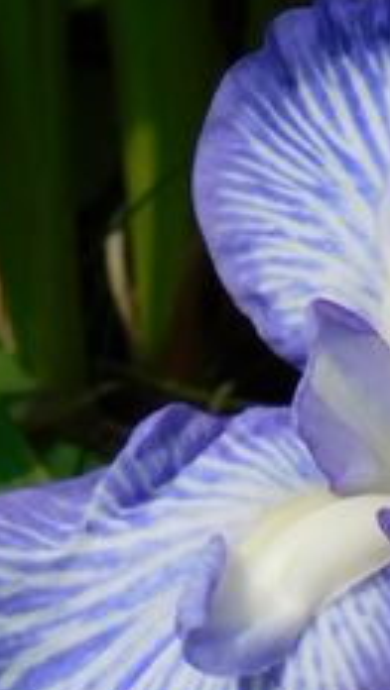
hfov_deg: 2.4
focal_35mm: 503
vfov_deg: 4.3
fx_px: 9221
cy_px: 925
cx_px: 619
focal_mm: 23.7
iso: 125
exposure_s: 1/640
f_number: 5
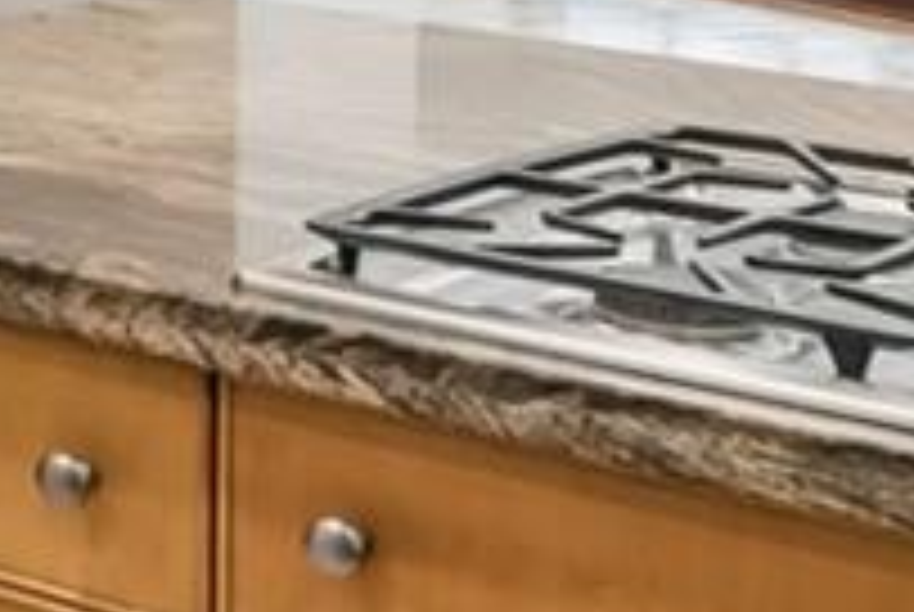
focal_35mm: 118
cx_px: -1351
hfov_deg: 12.8
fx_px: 3000
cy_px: -549
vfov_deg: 10.8
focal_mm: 10
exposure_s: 1/6
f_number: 7.1
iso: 100
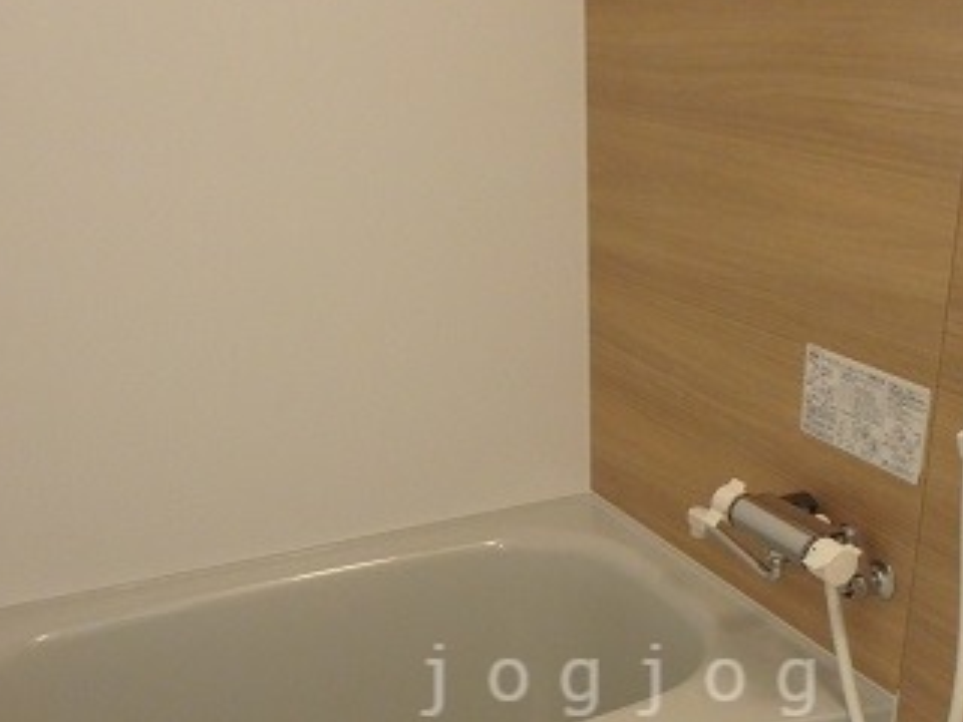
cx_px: 626
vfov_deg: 32.3
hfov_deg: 44.3
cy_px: 680
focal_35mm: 42
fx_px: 1168
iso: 400
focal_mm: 3.7
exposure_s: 1/30
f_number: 3.5
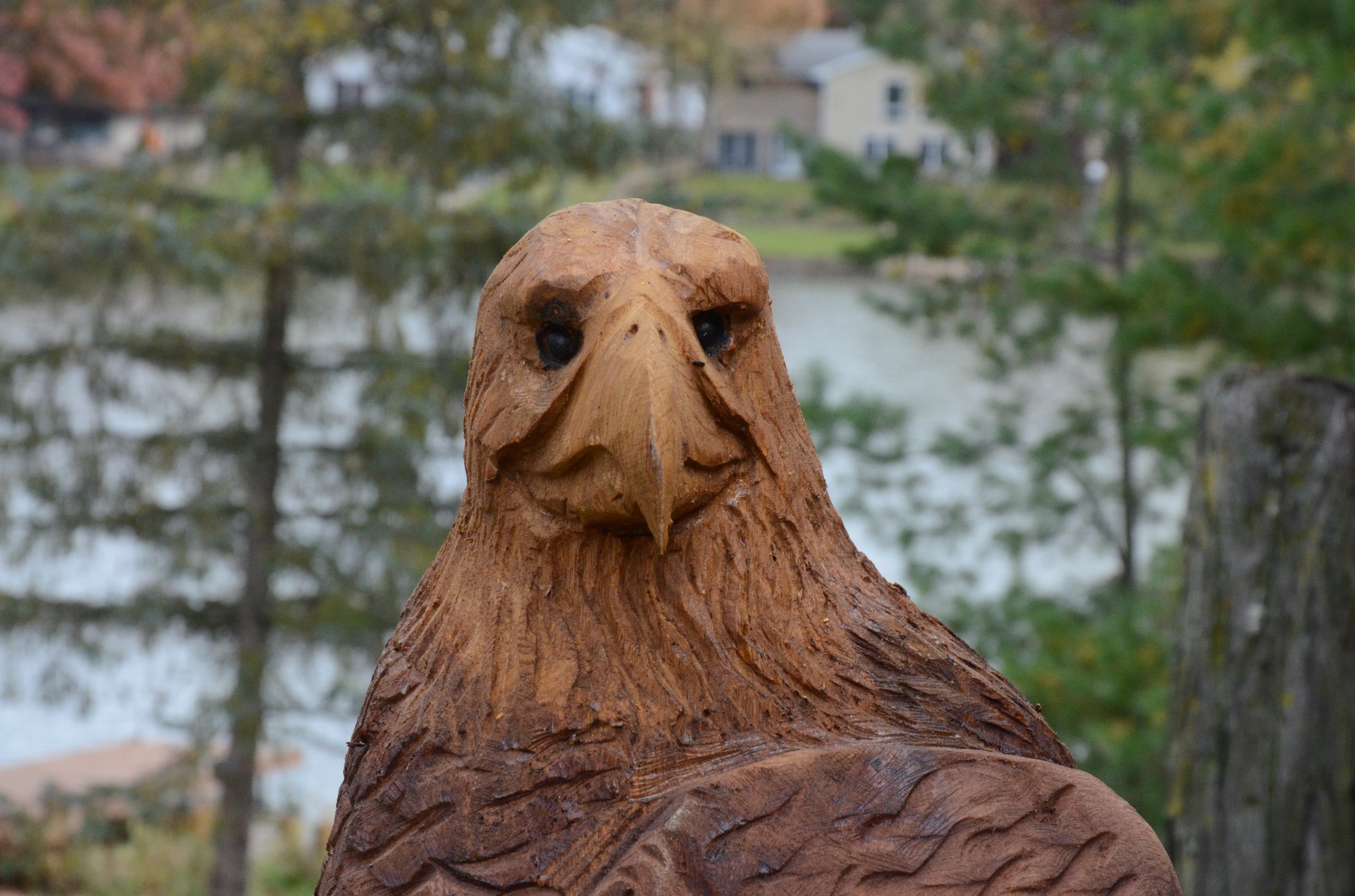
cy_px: 448
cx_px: 678
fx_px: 3943
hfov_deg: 19.5
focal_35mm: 105
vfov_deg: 13.0
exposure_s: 1/1250
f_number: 9
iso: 2000
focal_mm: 70
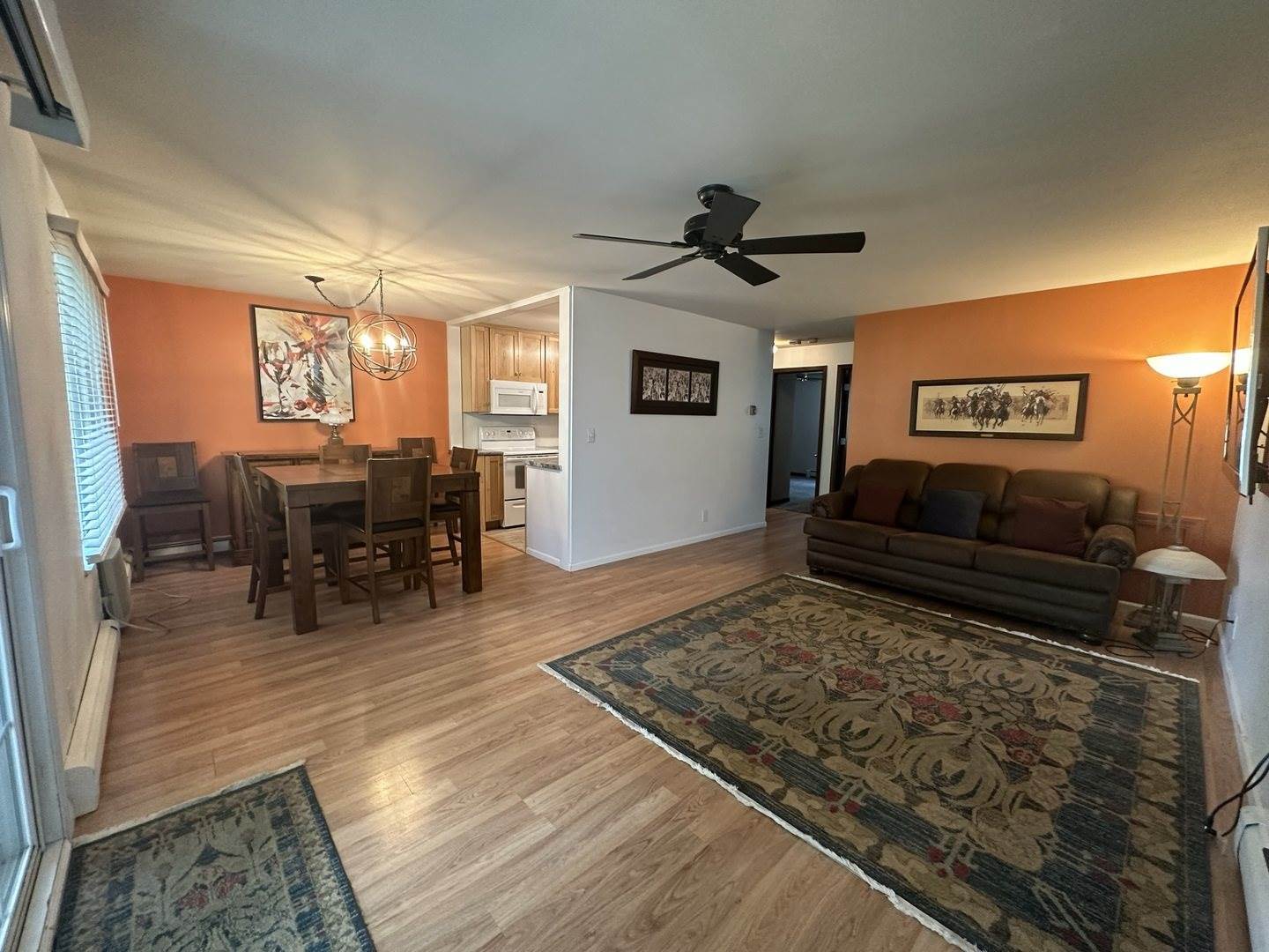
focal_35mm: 14
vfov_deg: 85.7
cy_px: 476
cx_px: 634
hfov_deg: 102.1
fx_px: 513
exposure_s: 1/60
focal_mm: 2.22
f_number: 2.2
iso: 320
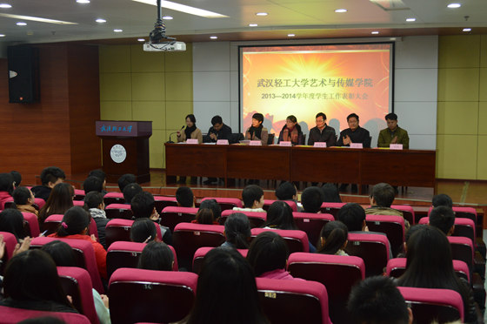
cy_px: 162
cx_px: 244
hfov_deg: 38.9
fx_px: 689
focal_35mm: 51
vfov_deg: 26.4
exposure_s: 1/20
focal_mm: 34
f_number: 5
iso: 800
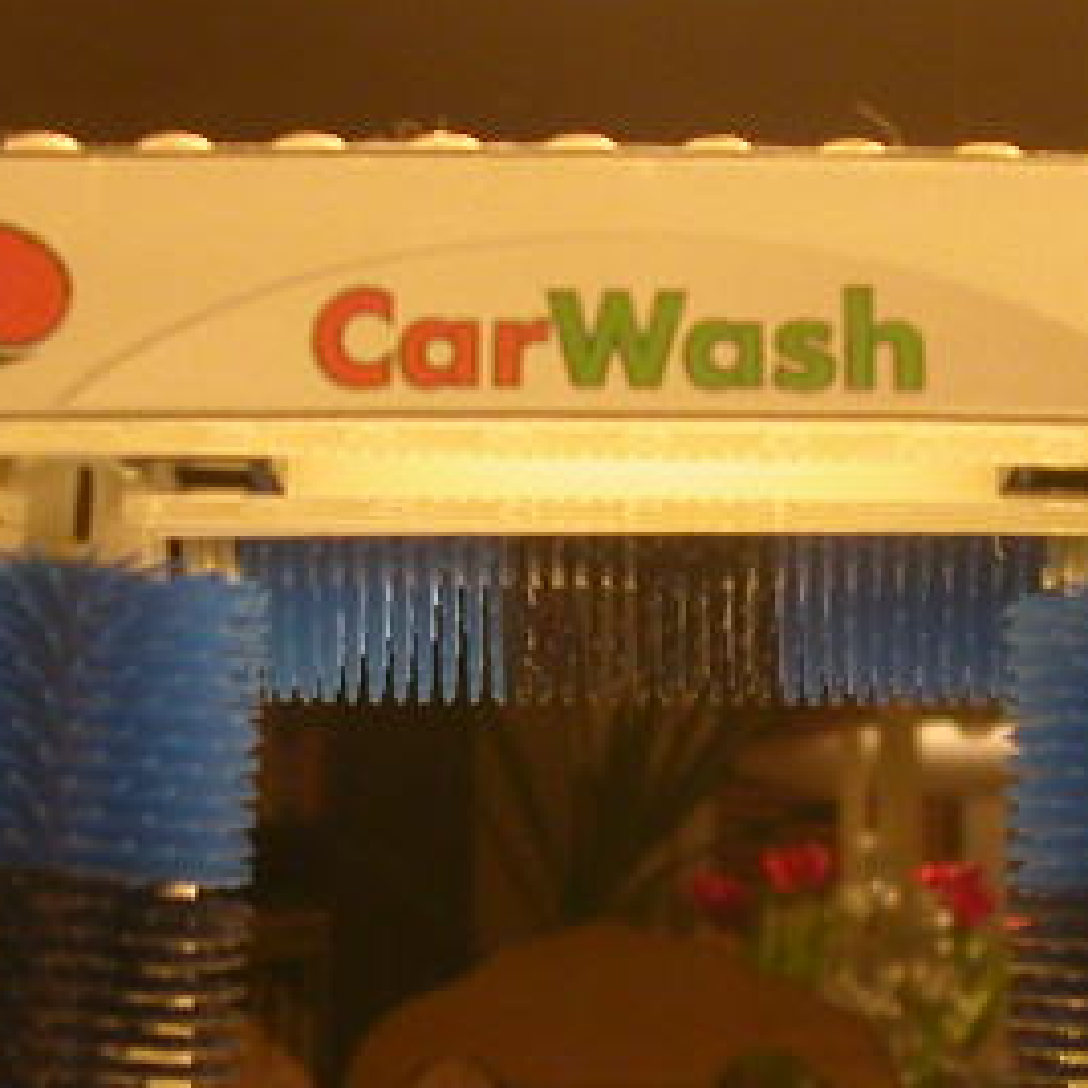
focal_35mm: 78
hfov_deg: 22.1
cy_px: 796
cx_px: 694
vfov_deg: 22.0
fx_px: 2774
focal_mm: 5.6
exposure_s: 1/30.9
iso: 195
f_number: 2.7
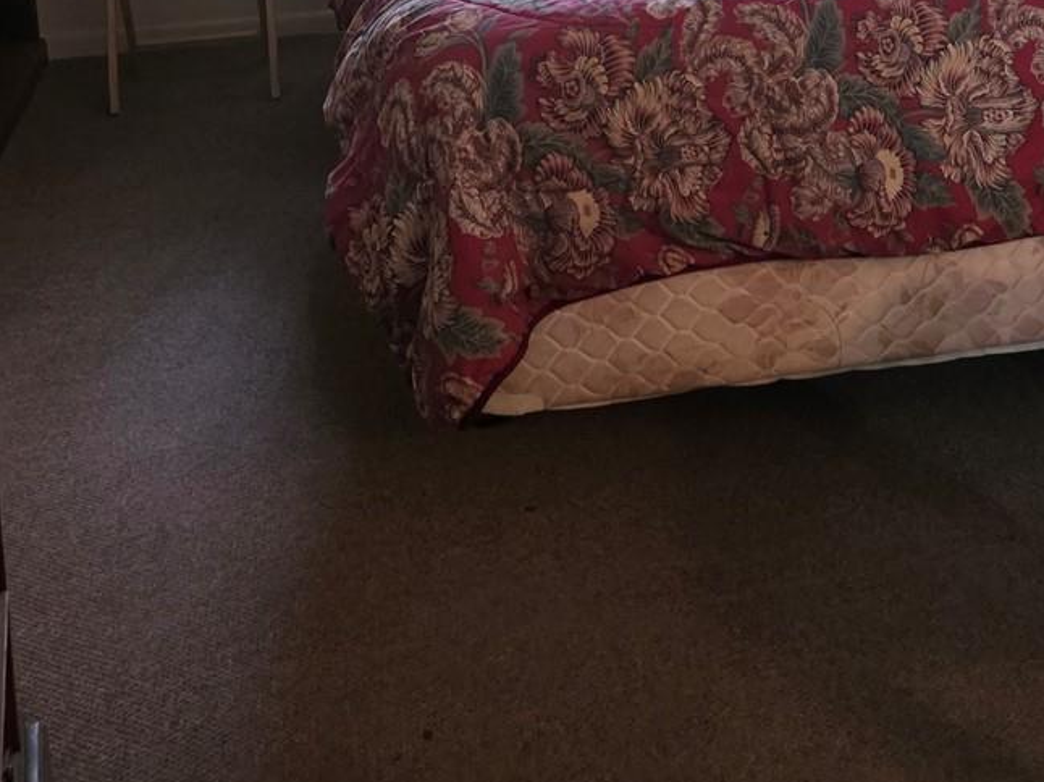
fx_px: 1718
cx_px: 748
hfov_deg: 33.3
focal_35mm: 57
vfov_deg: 23.6
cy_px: -137
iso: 640
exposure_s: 1/120
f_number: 1.7
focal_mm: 6.25
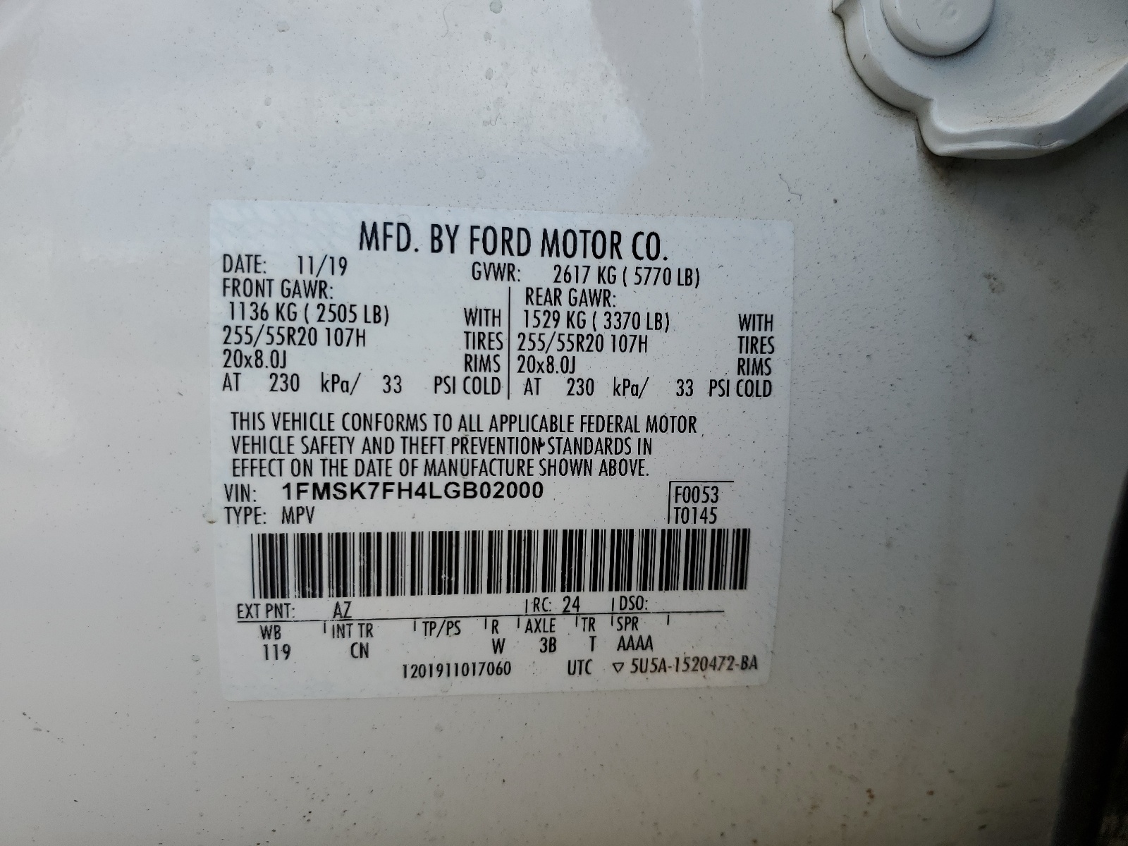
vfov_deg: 53.1
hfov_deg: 67.3
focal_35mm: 26
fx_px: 847
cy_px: 423
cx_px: 564
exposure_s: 1/833
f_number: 1.5
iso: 50
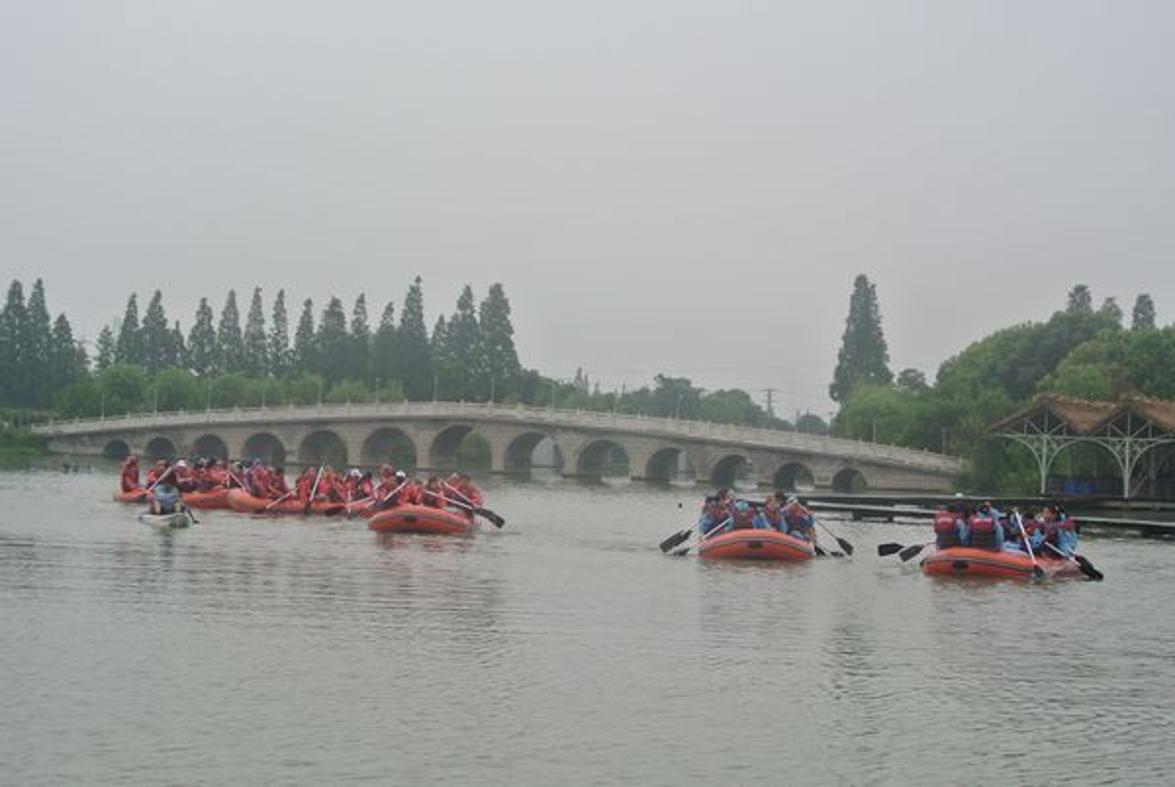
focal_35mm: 81
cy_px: 394
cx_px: 588
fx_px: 2648
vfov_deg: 16.9
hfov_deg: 25.0
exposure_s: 1/250
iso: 100
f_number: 5.6
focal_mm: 30
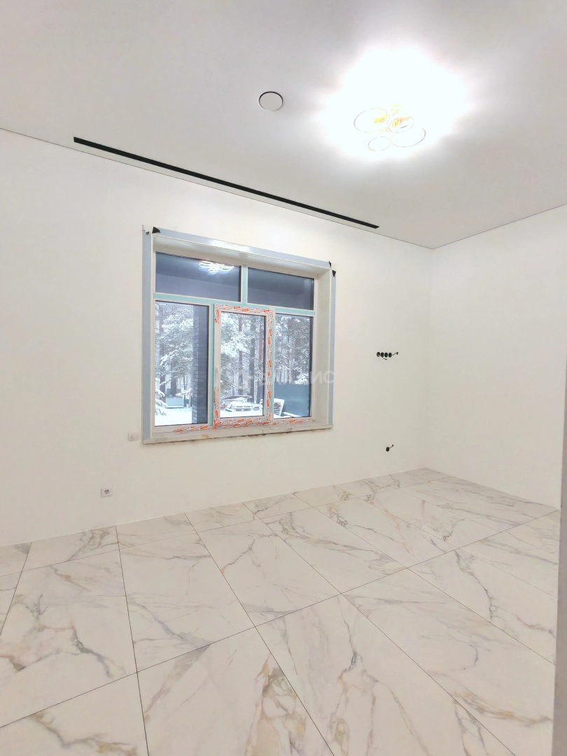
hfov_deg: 78.1
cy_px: 378
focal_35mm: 16
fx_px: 349
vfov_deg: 94.5
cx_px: 284
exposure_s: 1/100
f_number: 2.2
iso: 100
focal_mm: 1.96
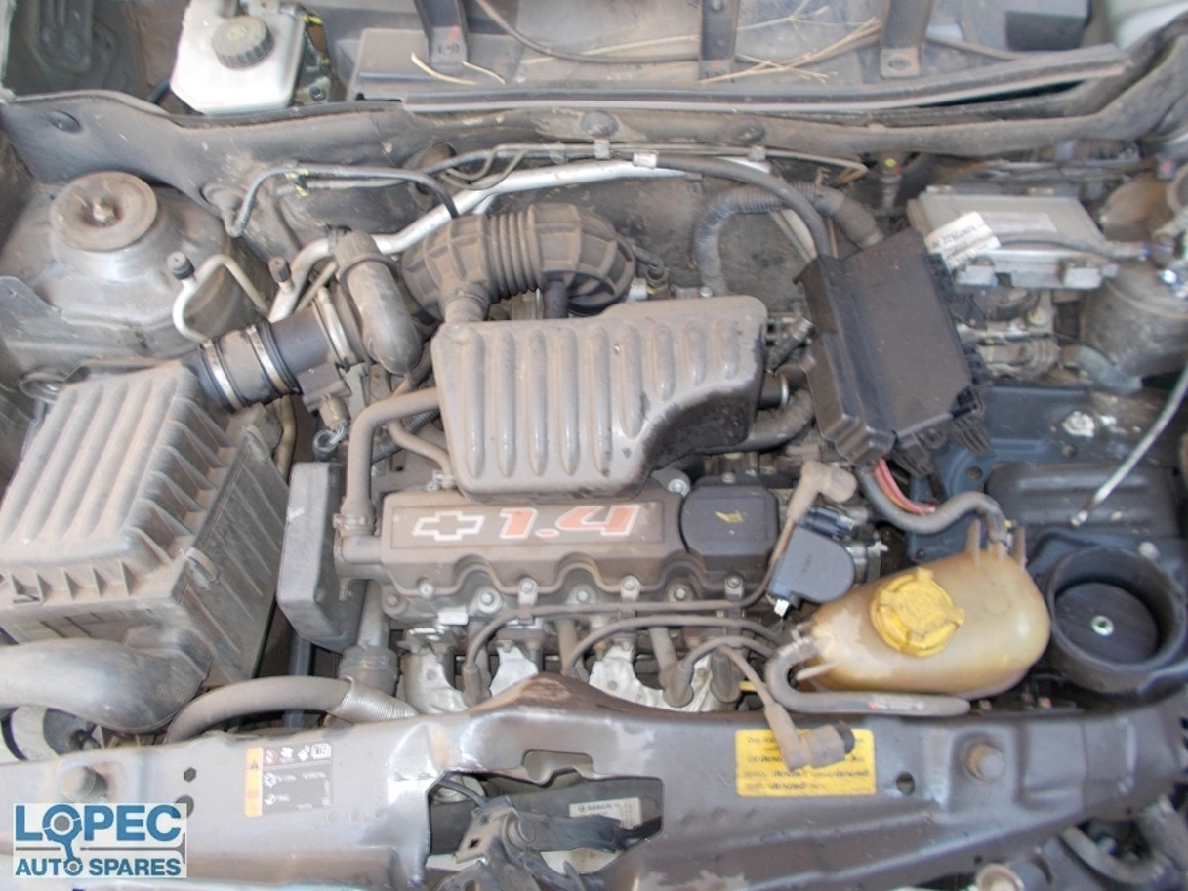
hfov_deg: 60.0
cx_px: 594
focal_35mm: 30
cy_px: 446
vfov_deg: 46.8
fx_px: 1030
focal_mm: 5.3
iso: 80
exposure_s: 1/25
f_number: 3.4
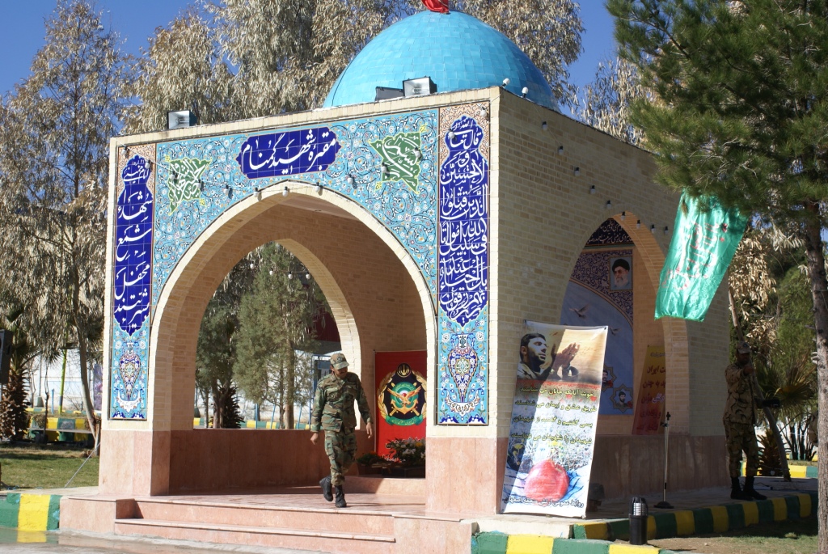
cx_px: 414
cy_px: 277
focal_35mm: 60
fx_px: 1381
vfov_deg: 22.7
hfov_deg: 33.4
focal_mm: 40
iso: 100
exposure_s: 1/250
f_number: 9
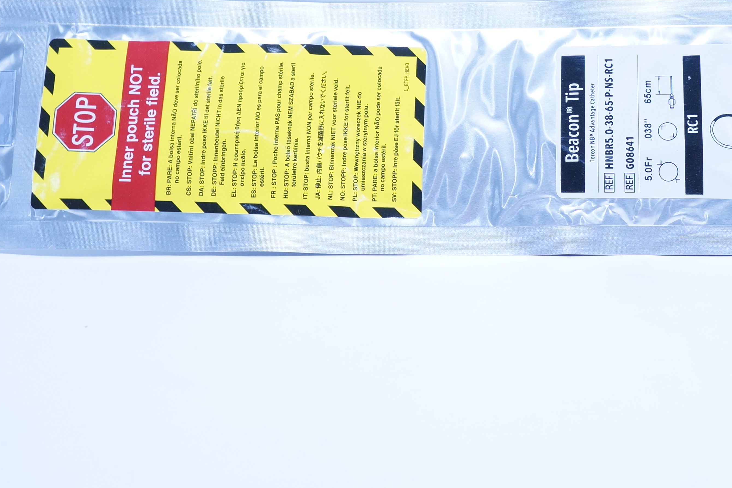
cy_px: 141
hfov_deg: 31.5
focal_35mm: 63
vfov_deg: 21.5
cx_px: 521
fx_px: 1279
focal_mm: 23
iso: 800
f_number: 5.6
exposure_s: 1/125
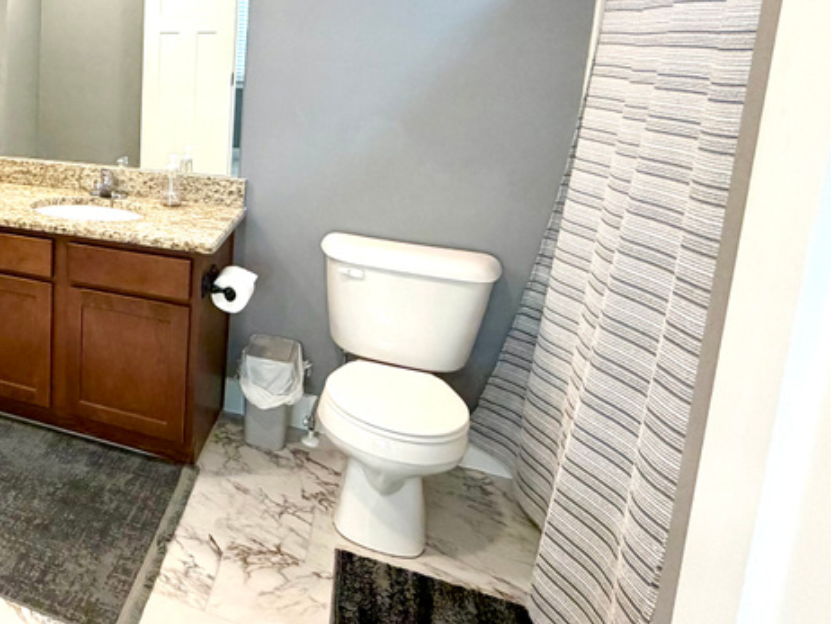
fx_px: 745
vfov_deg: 44.1
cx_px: -18
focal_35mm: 31
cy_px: 162
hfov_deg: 47.4
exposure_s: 1/120
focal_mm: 2.22
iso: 250
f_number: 2.2
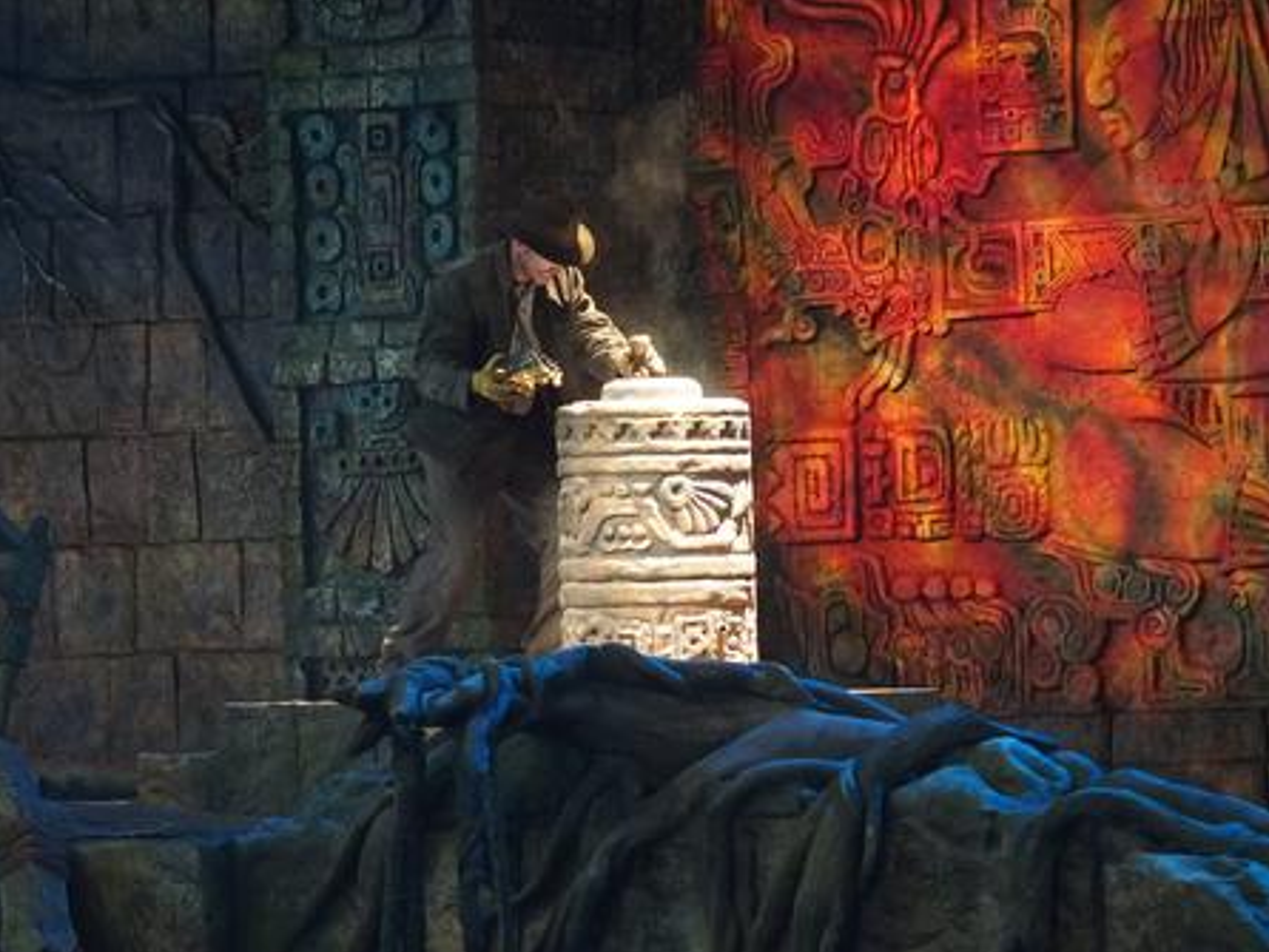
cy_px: 477
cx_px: 637
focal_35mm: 303
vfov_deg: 4.9
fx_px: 11114
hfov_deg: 6.5
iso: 1600
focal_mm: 64.3
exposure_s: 1/60
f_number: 2.8
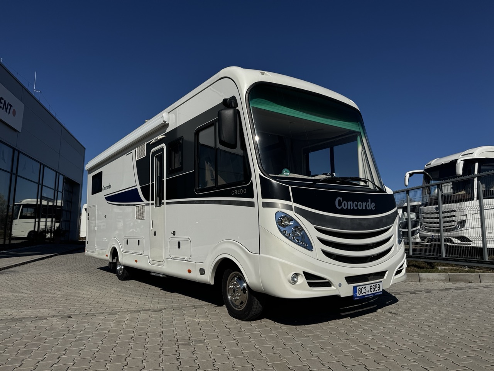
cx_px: 247
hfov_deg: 71.6
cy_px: 186
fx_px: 343
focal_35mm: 24
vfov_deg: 56.8
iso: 80
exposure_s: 1/12346
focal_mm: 6.76
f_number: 1.78
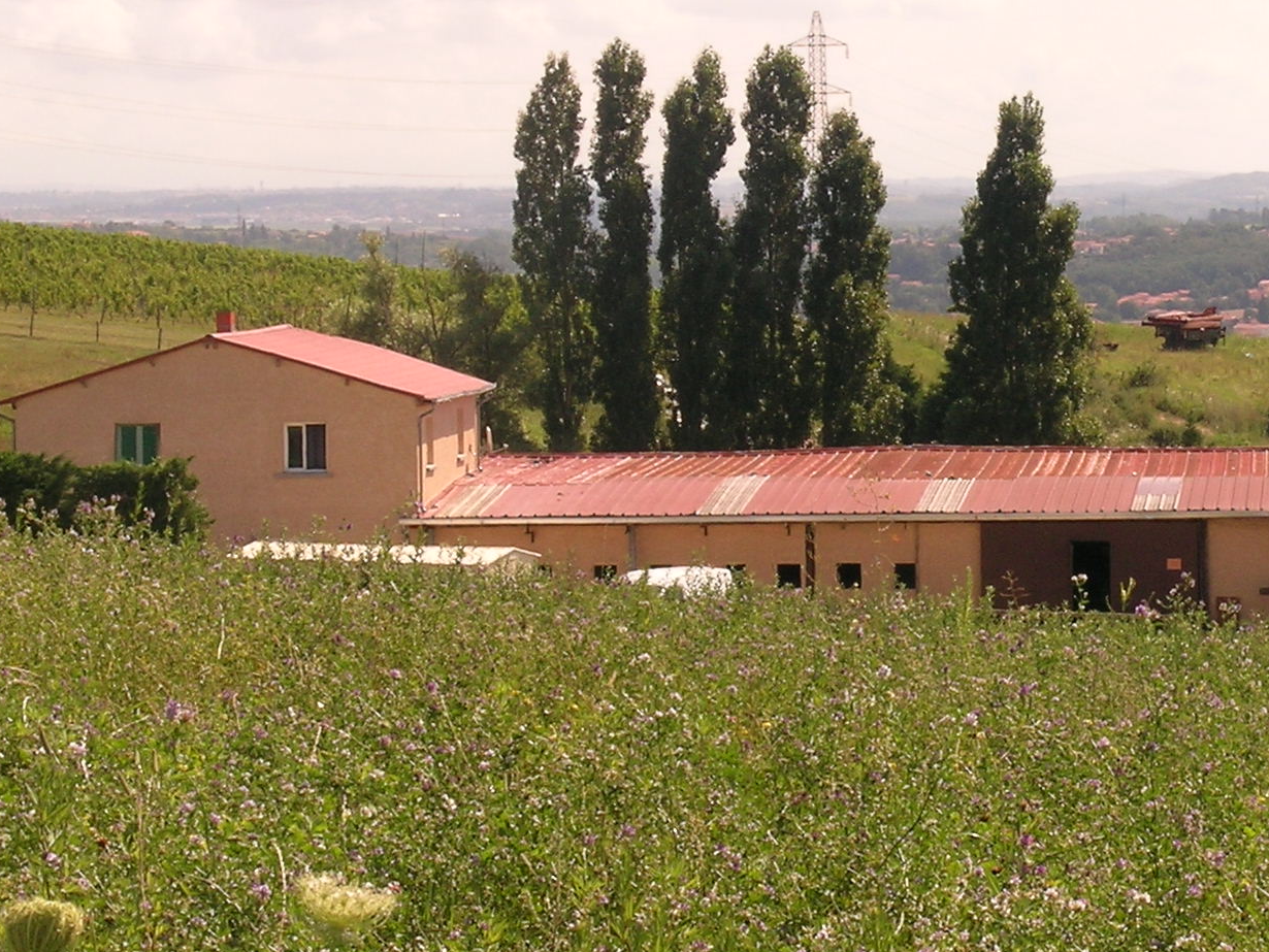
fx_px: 5793
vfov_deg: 9.4
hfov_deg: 12.4
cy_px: 506
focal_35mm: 158
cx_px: 1161
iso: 50
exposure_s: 1/185
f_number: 8
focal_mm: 15.6
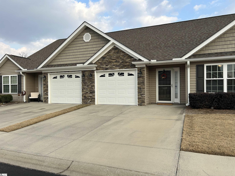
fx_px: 177
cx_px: 118
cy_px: 88
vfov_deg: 53.1
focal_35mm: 26
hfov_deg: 67.3
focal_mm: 5.7
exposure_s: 1/1100
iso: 50
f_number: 1.5
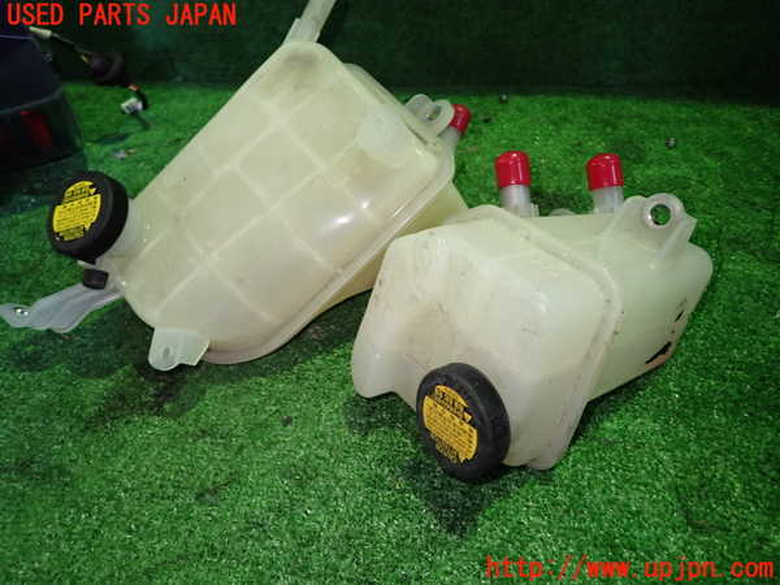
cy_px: 292
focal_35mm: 25
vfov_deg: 54.9
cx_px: 390
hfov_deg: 69.4
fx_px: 563
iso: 250
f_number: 2
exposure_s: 1/30
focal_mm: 4.5
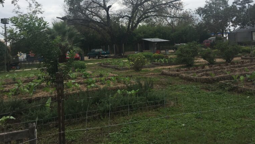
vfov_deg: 36.3
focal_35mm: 32
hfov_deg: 61.0
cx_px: 128
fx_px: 216
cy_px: 48
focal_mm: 4.15
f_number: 2.2
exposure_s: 1/845
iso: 25
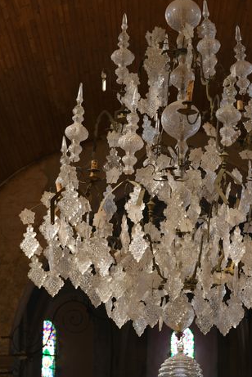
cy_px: 125
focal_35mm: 129
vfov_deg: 15.8
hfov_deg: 10.6
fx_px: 1352
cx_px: 179
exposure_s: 10
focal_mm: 85
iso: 64
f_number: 11
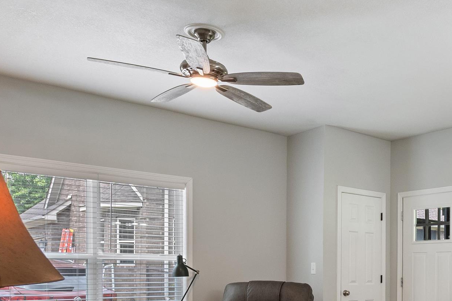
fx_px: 502
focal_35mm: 40
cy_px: 298
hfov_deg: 43.8
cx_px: 414
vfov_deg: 31.1
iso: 1000
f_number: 5.6
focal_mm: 16
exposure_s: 1/50
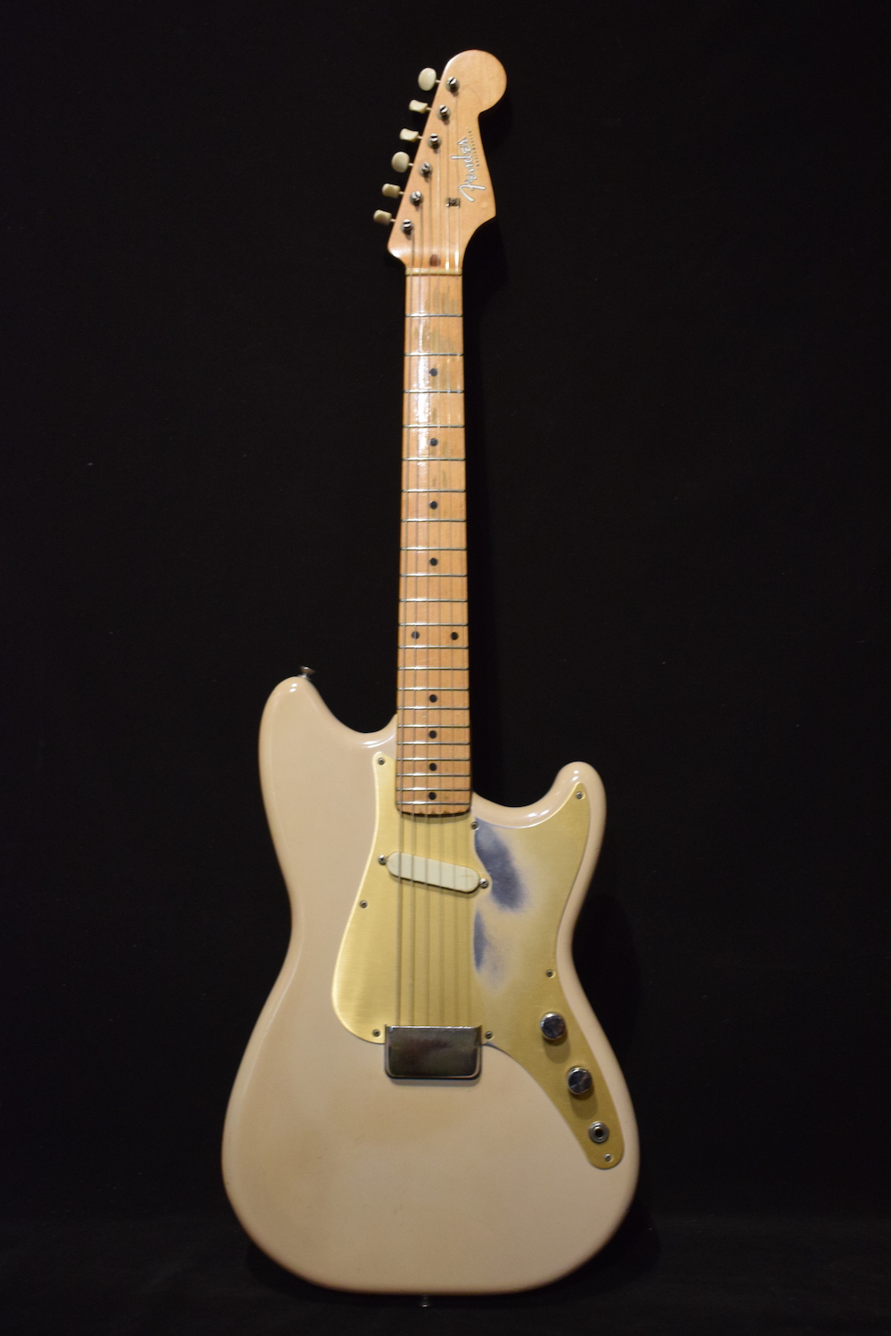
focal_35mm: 45
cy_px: 668
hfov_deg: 29.9
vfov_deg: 43.6
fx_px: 1670
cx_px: 446
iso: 2200
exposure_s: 1/30
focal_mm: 30
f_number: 4.2
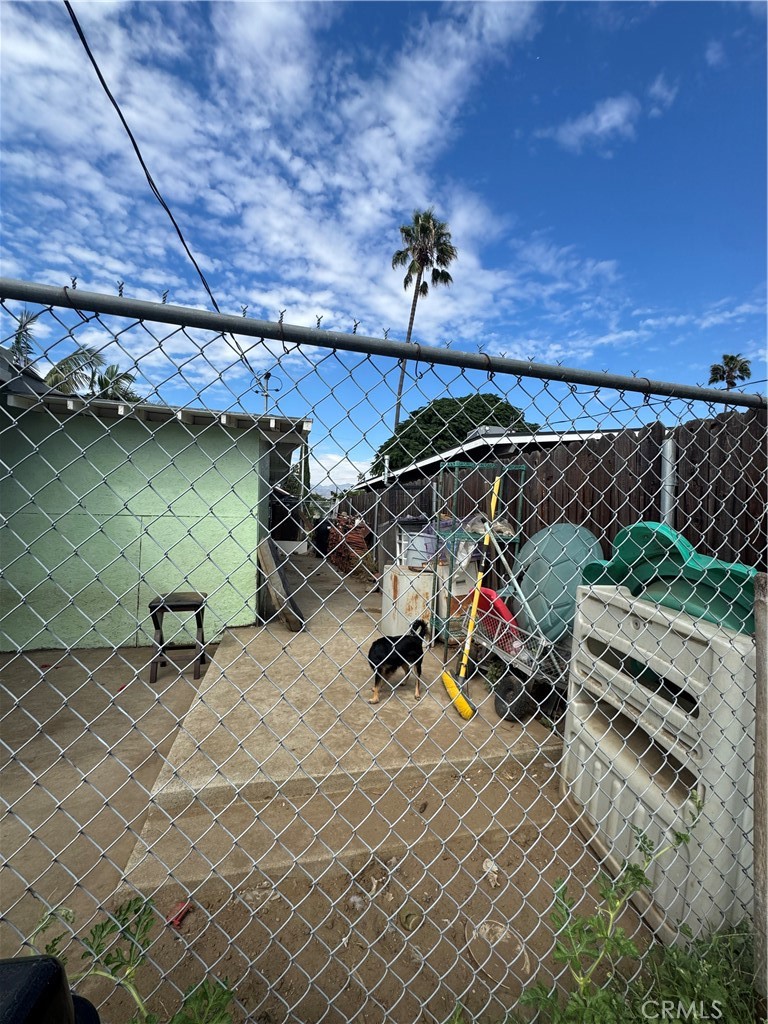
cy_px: 512
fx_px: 414
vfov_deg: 102.1
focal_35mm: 14
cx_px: 384
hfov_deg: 85.7
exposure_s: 1/1637
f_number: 2.2
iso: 50
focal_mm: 2.22
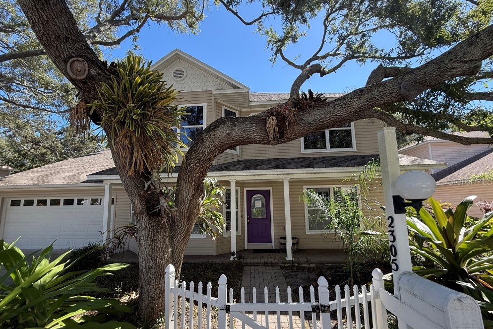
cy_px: 181
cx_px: 241
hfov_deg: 100.4
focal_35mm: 15
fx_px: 205
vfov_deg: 77.1
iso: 64
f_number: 2.2
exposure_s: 1/324
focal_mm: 2.22
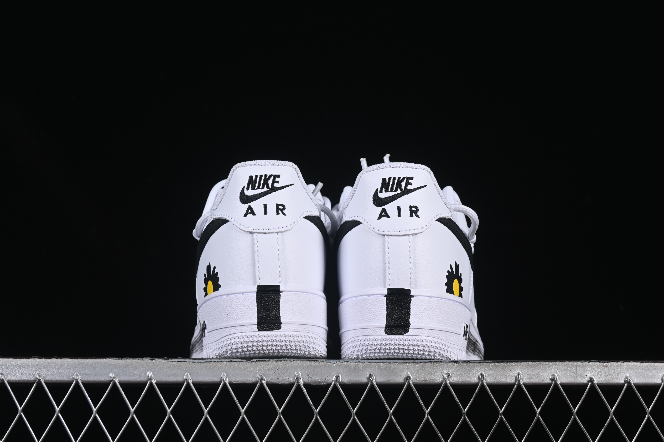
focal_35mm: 75
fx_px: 1383
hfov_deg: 27.0
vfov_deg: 18.2
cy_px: 221
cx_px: 332
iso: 160
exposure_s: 1/80
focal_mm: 50
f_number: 8
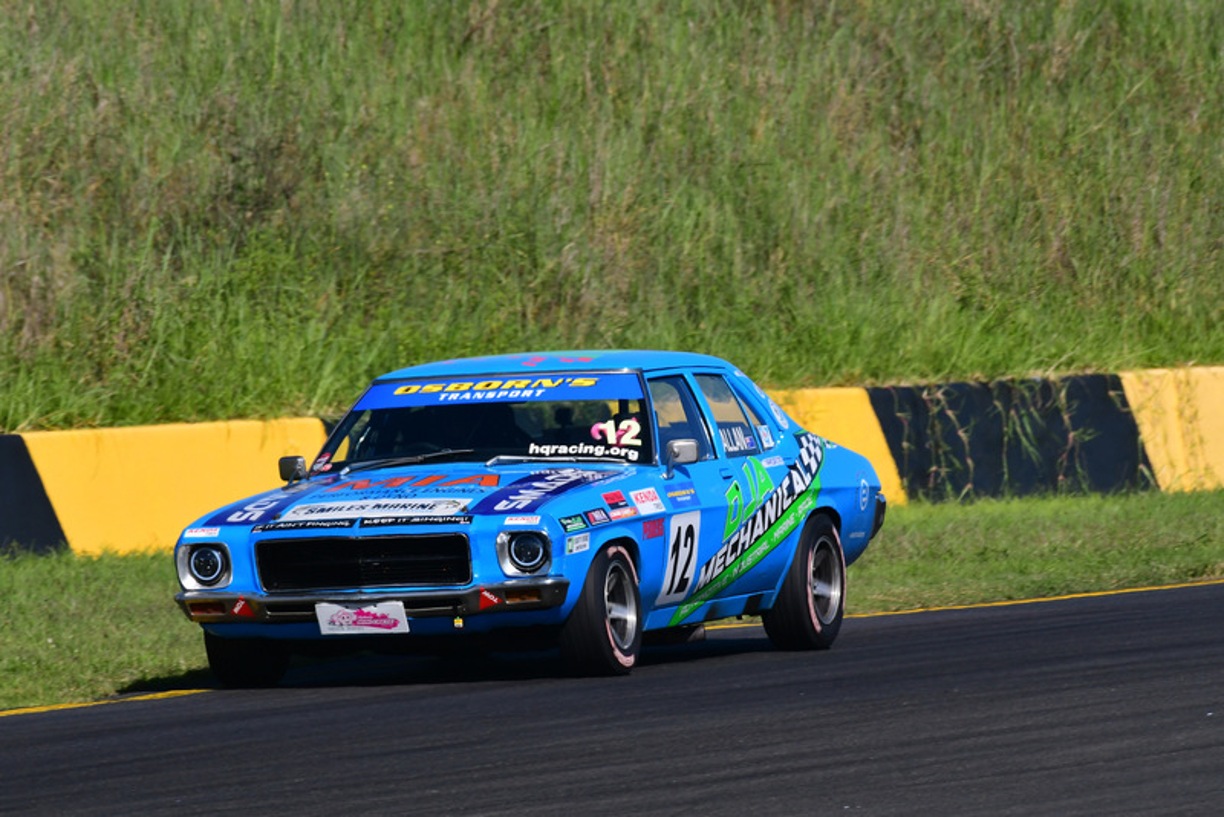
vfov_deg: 1.8
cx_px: 612
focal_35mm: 750
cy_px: 408
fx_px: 25508
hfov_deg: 2.7
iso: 400
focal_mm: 500
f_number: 13
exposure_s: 1/640
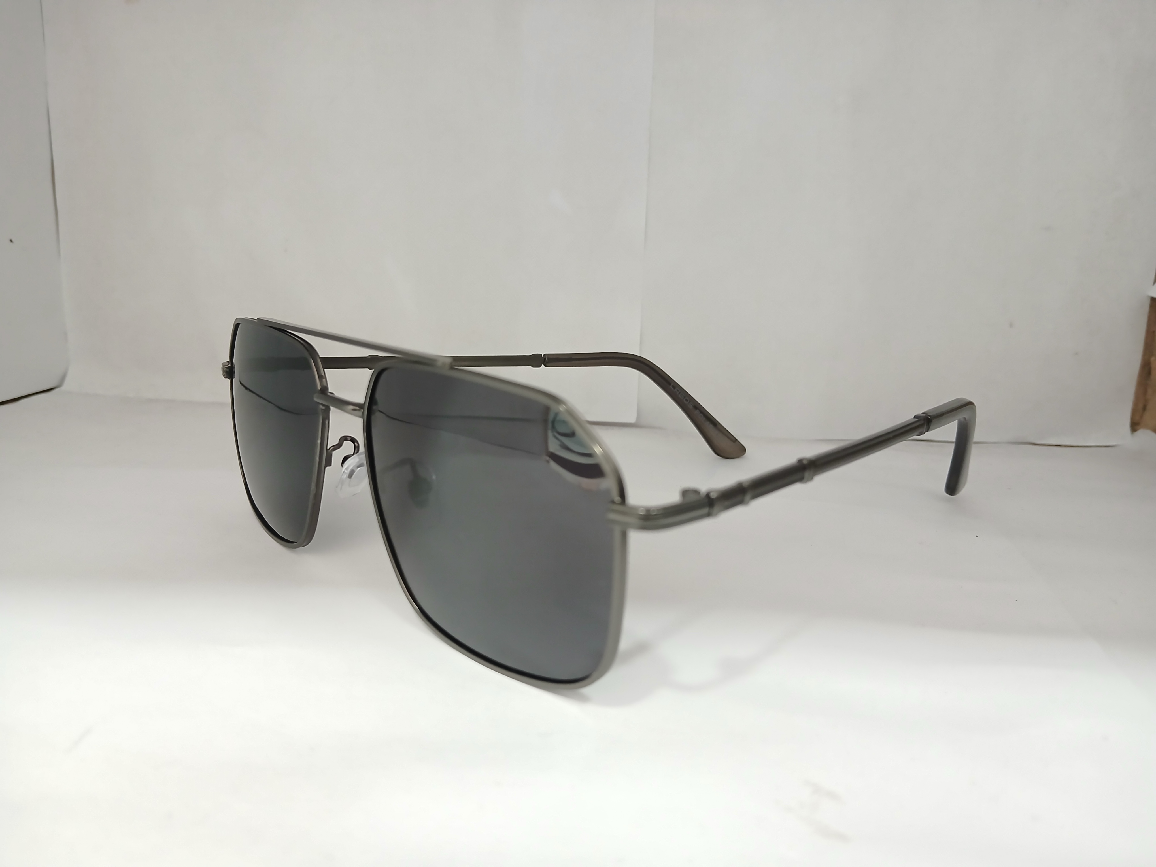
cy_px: 434
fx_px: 868
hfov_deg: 67.3
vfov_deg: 53.1
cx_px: 578
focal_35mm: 26
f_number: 1.8
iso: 250
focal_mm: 3.98
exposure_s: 1/50
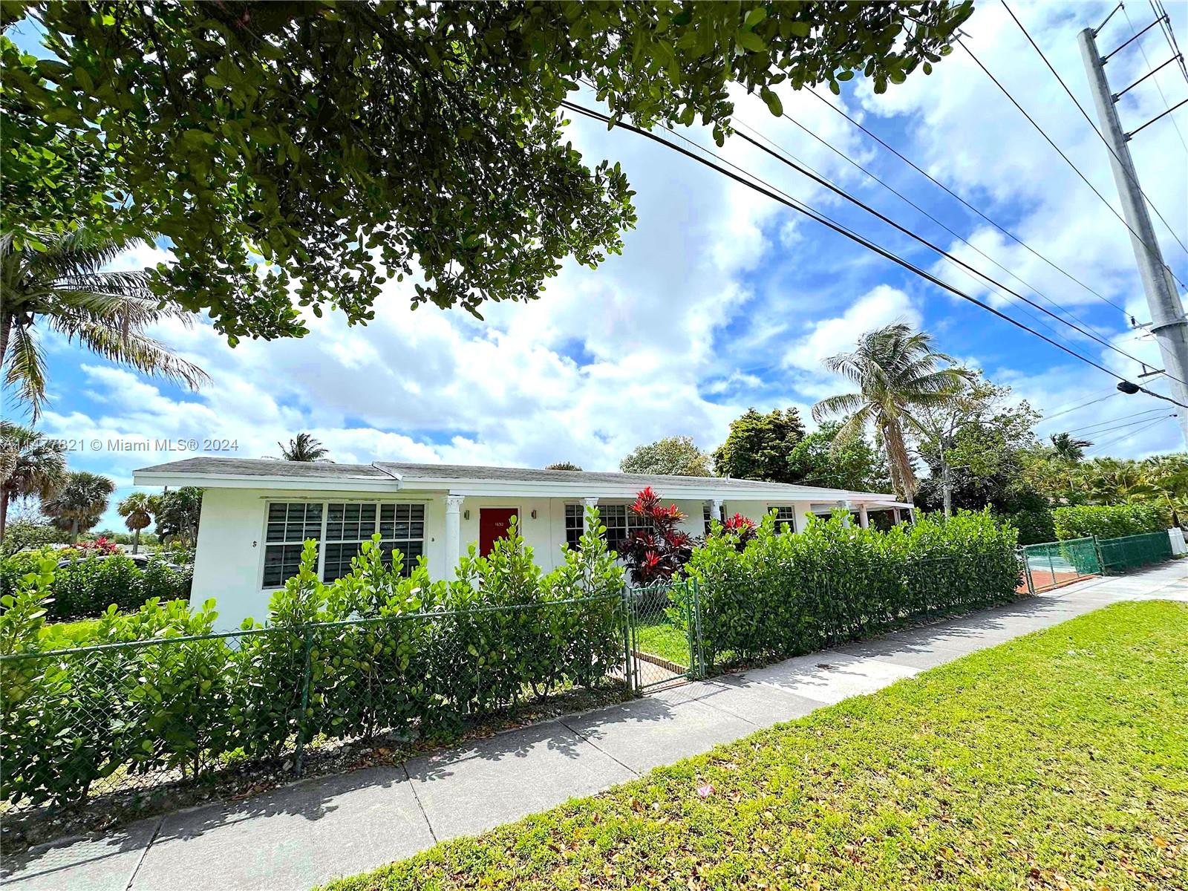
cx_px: 594
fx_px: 480
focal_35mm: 14
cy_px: 446
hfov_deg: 102.1
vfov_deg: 85.7
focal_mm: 2.22
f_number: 2.2
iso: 50
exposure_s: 1/5291
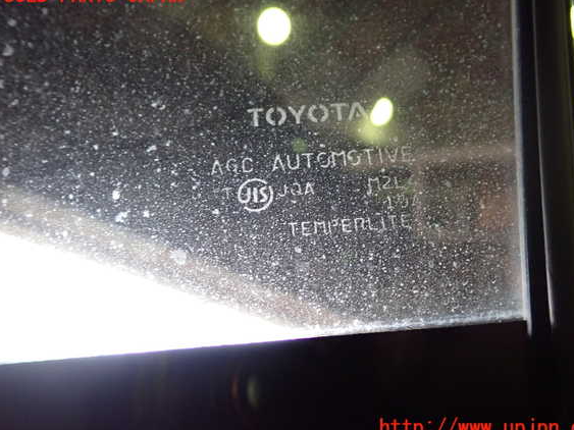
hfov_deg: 56.8
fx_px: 531
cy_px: 212
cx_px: 304
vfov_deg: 44.1
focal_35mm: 32
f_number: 2.3
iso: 500
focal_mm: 5.4
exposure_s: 1/30
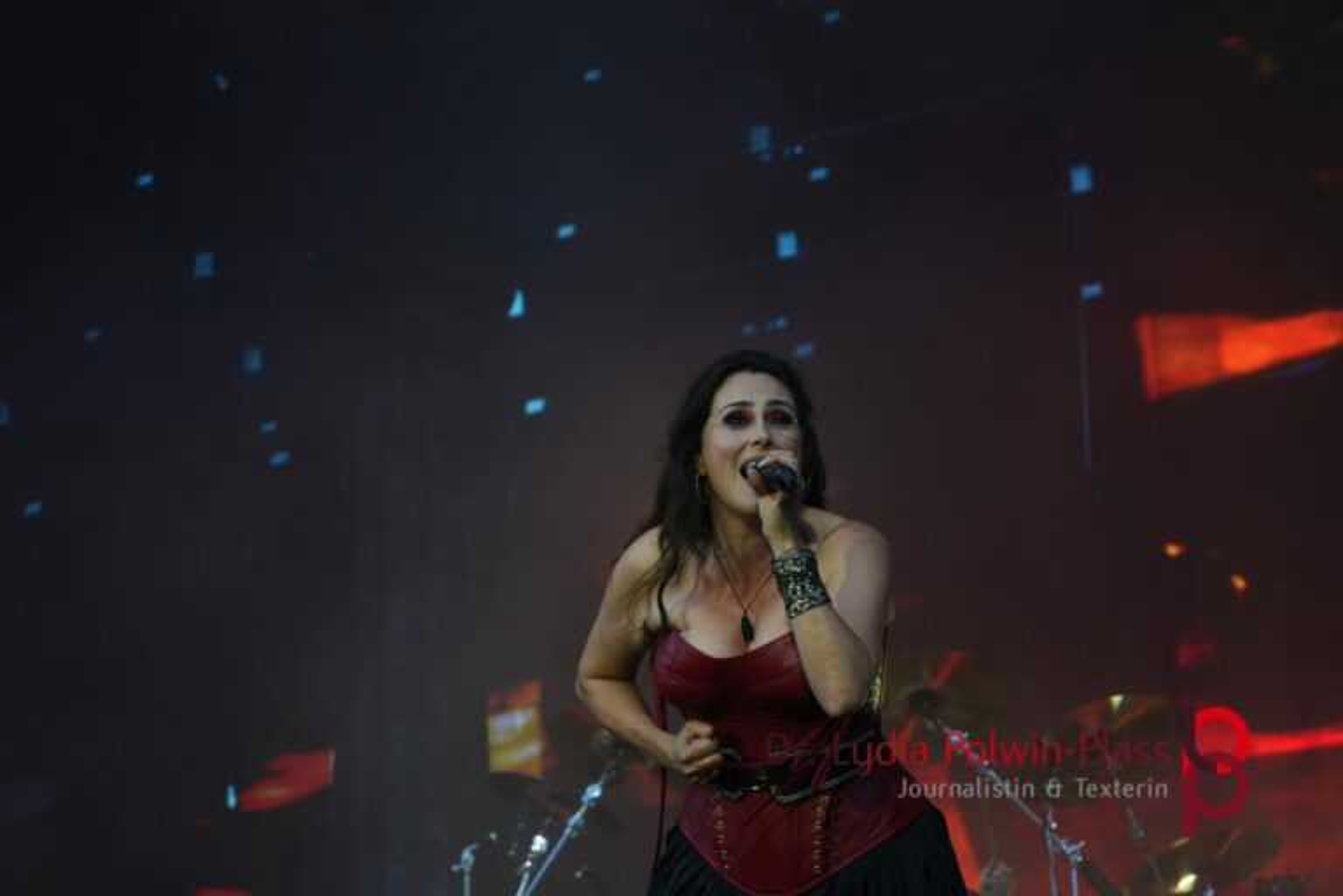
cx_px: 672
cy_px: 448
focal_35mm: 123
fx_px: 4588
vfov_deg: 11.1
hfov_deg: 16.7
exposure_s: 1/160
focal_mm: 82
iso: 400
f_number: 5
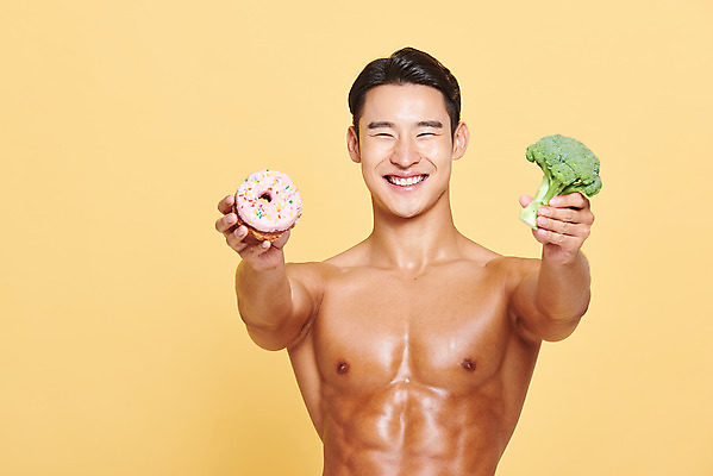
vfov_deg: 7.4
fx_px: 3666
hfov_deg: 11.1
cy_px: 238
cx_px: 356
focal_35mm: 185
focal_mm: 185
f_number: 11
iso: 100
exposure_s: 1/125
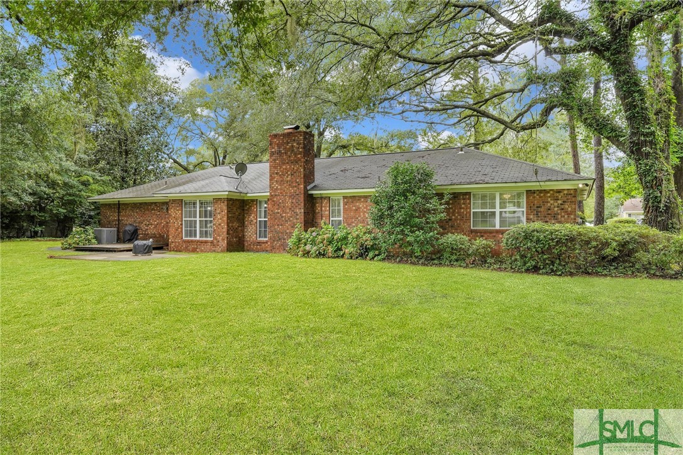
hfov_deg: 73.8
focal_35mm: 24
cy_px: 228
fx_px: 455
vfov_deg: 53.1
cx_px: 342
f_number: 9
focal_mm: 24
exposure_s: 1/30
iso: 320
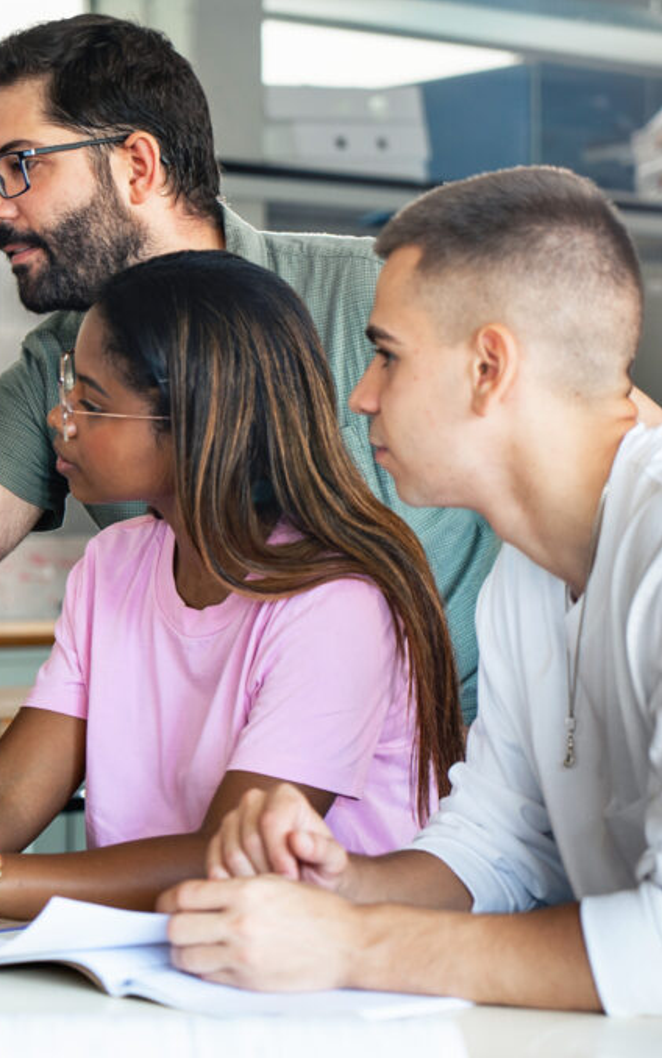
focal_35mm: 100
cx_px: 226
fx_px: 2885
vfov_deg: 20.8
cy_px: 531
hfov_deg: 13.1
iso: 800
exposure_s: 1/160
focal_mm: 65
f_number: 4
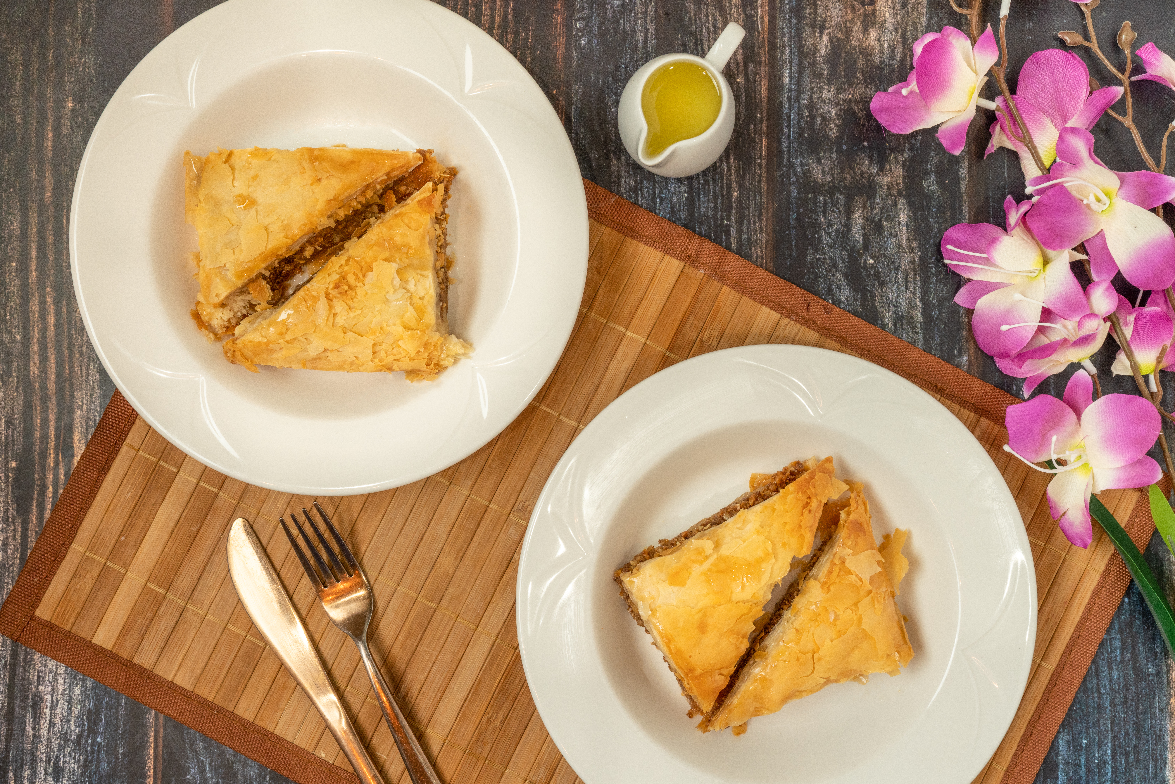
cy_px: 392
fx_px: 1175
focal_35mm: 36
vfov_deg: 36.9
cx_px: 599
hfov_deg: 53.1
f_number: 13
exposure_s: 1/8
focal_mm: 35
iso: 640
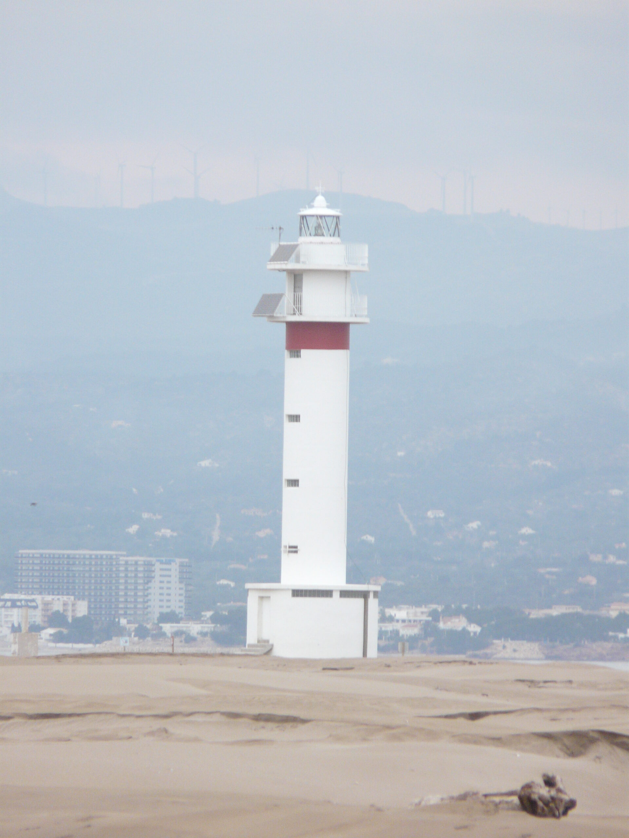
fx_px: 12211
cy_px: 419
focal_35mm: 504
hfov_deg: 3.0
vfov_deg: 3.9
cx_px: 314
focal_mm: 82.8
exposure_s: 1/30
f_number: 4.2
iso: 200
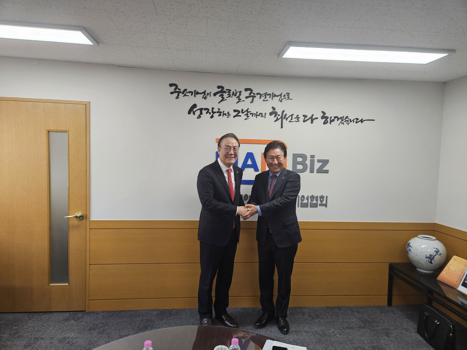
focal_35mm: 23
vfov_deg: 58.9
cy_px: 175
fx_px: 310
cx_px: 234
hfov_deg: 73.9
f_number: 1.8
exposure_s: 1/120
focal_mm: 5.4
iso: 100
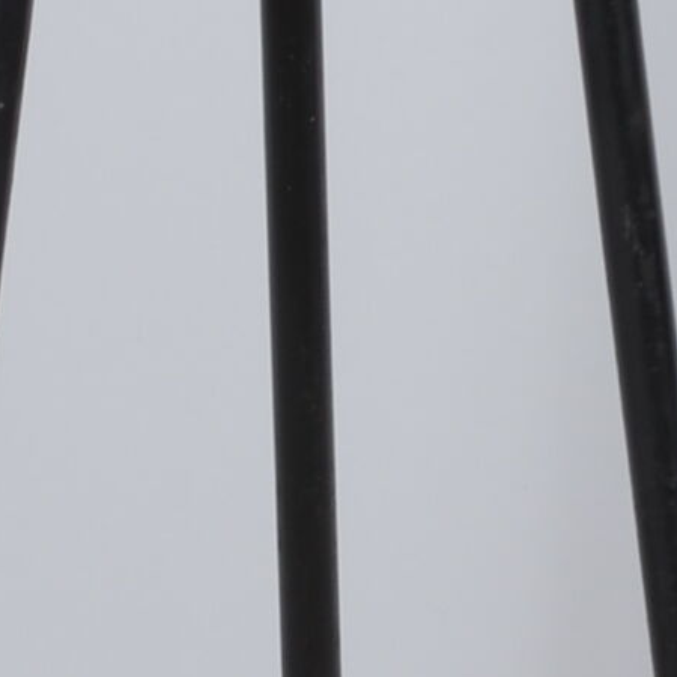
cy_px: 193
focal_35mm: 522
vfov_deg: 3.4
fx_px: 11550
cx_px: 293
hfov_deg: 3.4
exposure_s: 1/125
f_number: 11
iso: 100
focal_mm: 50
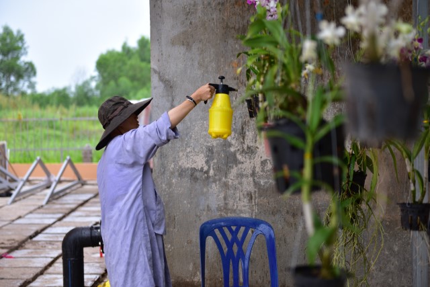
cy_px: 144
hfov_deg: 28.8
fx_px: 836
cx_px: 215
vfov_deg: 19.5
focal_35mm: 70
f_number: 2.8
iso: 125
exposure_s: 1/80
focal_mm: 70
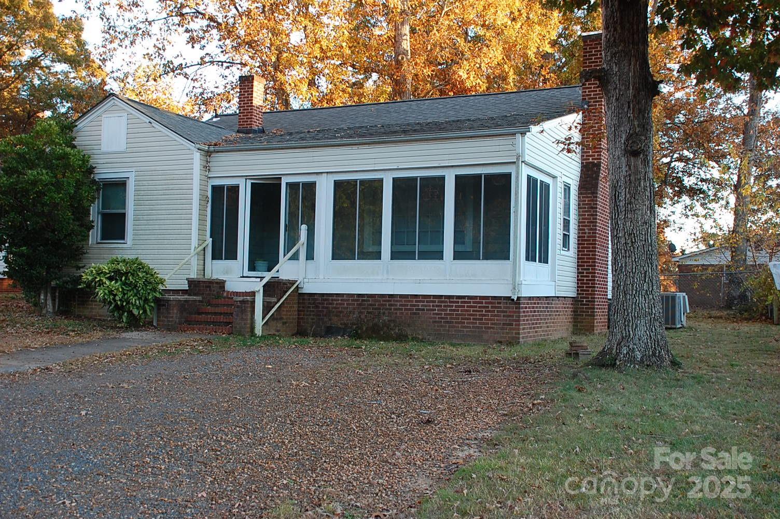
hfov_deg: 49.6
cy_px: 260
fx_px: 844
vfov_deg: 34.1
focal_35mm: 39
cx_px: 390
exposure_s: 1/60
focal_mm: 26
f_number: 4
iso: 400
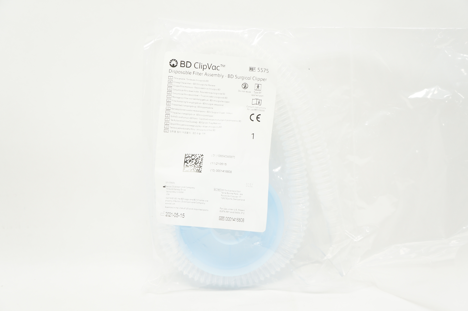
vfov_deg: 39.9
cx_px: 234
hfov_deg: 57.3
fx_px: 429
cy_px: 156
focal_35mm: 33
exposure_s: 1/80
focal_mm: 22
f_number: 4.5
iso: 400
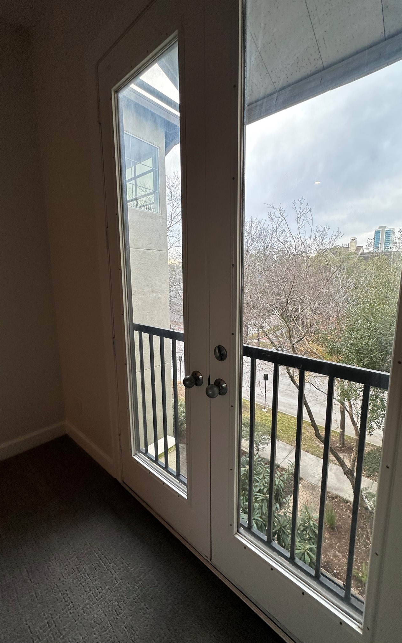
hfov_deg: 74.6
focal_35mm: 15
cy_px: 320
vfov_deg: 101.5
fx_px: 263
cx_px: 221
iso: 100
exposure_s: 1/120
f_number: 2.2
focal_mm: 2.22
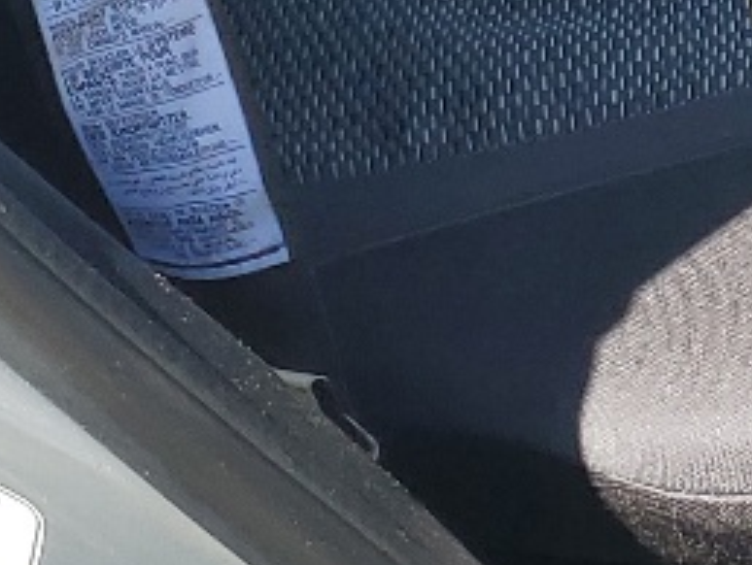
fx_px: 3501
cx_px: 1119
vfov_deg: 8.5
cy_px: -772
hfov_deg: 11.7
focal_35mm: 161
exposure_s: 1/909
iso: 50
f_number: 1.5
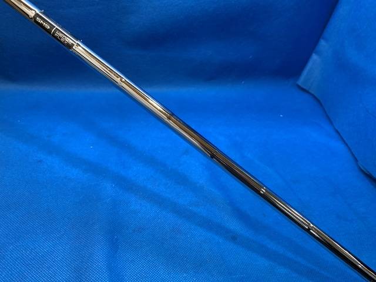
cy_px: 141
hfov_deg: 67.3
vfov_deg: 53.1
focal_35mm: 26
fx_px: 282
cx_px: 188
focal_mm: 4.25
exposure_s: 1/60
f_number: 1.8
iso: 100
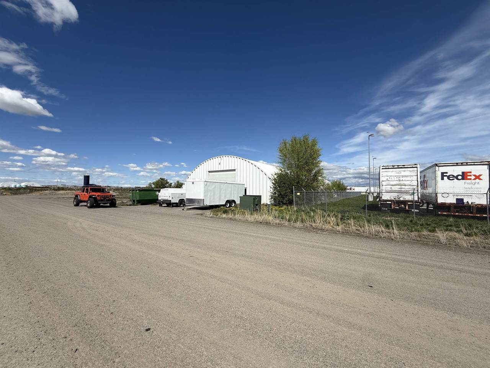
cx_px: 245
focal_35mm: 14
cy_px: 184
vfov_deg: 85.7
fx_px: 198
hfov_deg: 102.1
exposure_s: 1/5155
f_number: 2.2
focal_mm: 2.22
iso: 50
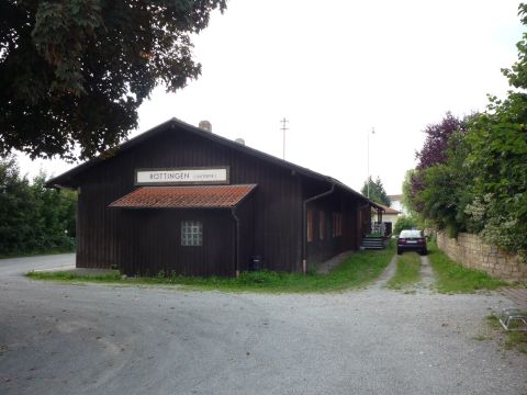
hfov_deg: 56.8
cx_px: 264
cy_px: 198
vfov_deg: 44.2
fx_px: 487
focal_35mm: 32
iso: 100
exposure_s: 1/200
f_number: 4
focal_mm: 5.2
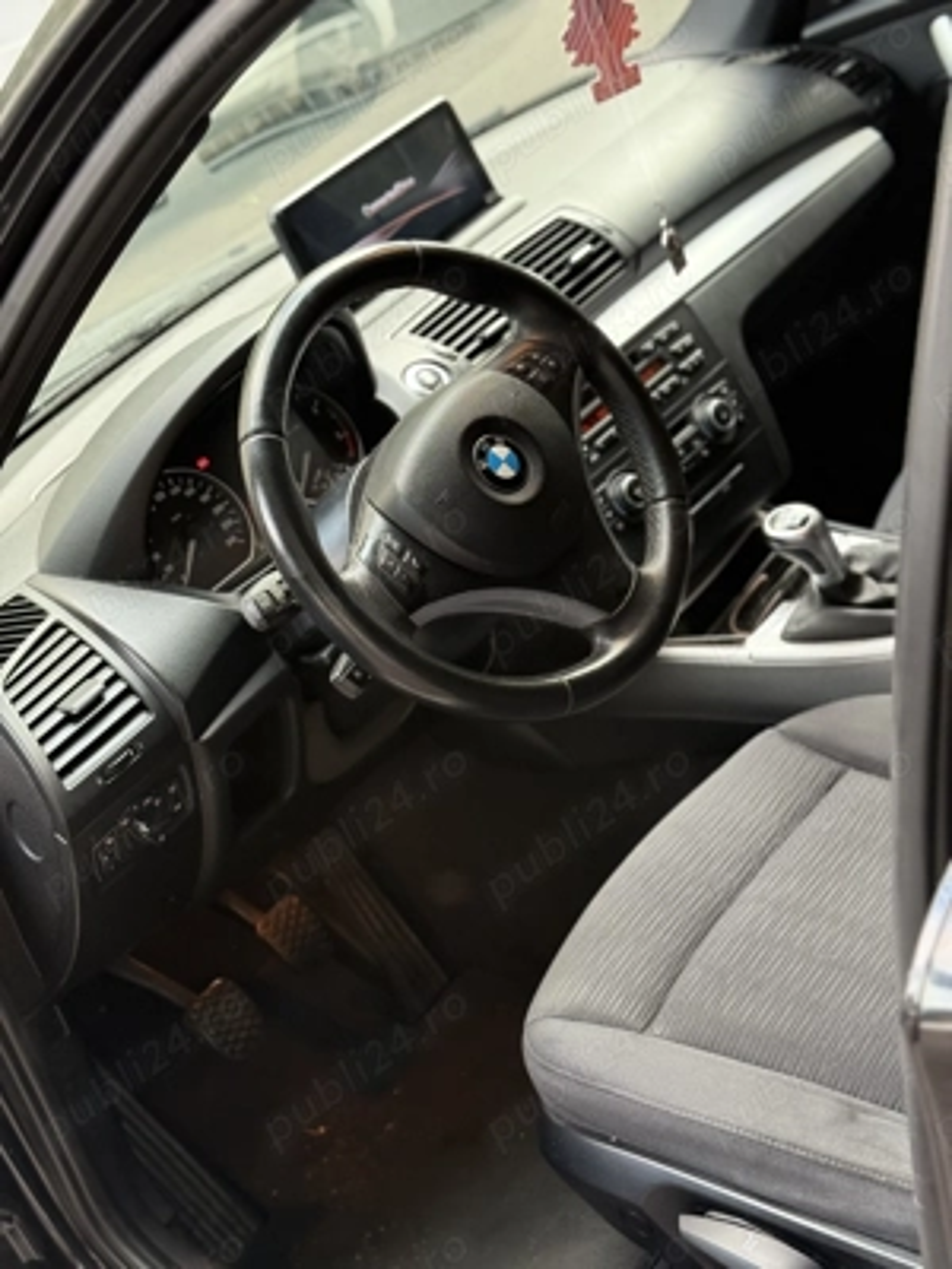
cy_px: 634
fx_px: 1760
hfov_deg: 30.3
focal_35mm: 48
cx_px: 476
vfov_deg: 39.7
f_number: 1.78
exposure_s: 1/60
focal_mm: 6.76
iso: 200
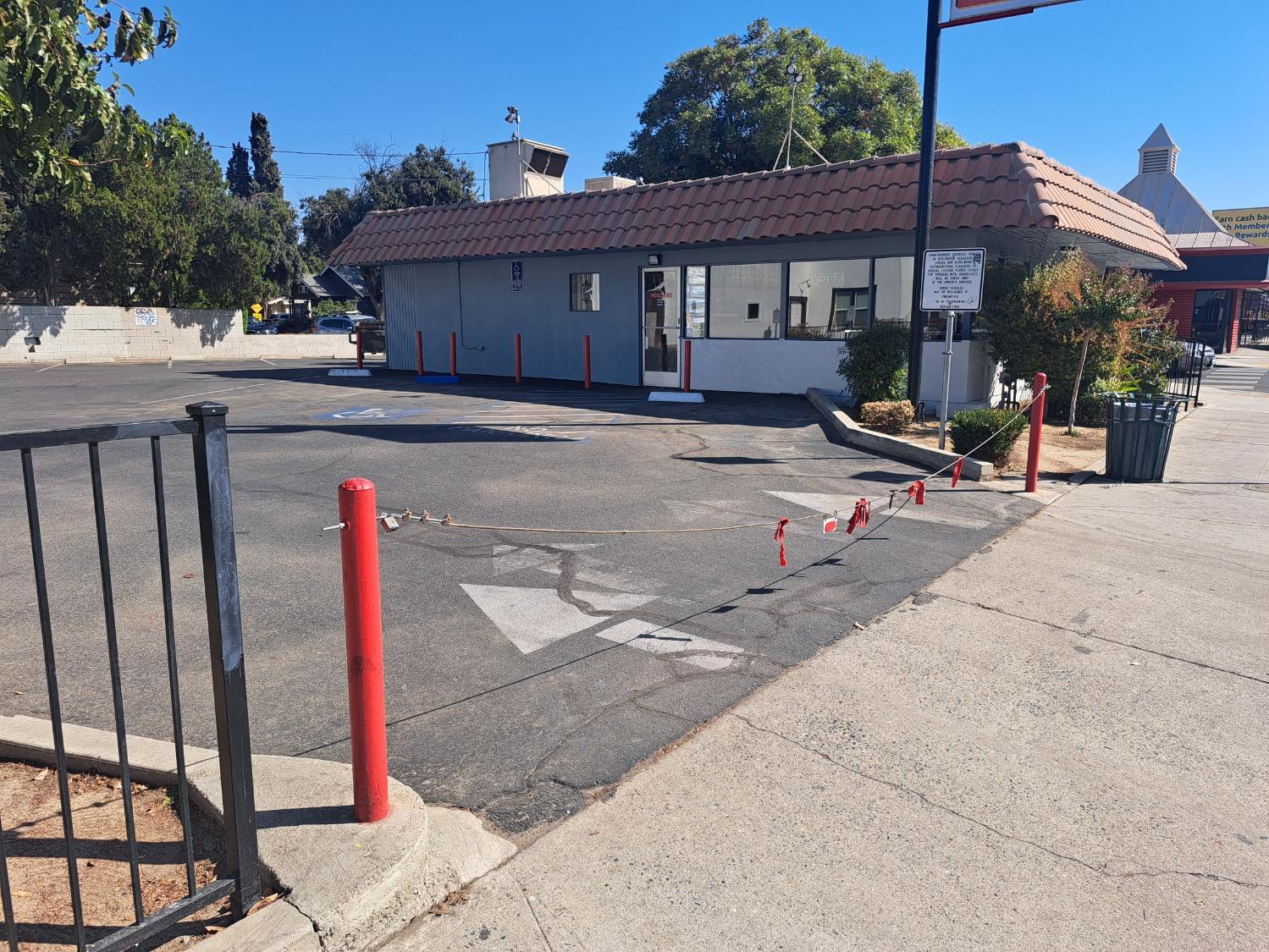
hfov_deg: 71.6
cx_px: 634
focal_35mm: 24
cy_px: 476
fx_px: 880
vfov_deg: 56.8
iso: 50
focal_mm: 5.23
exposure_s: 1/787
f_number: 1.8
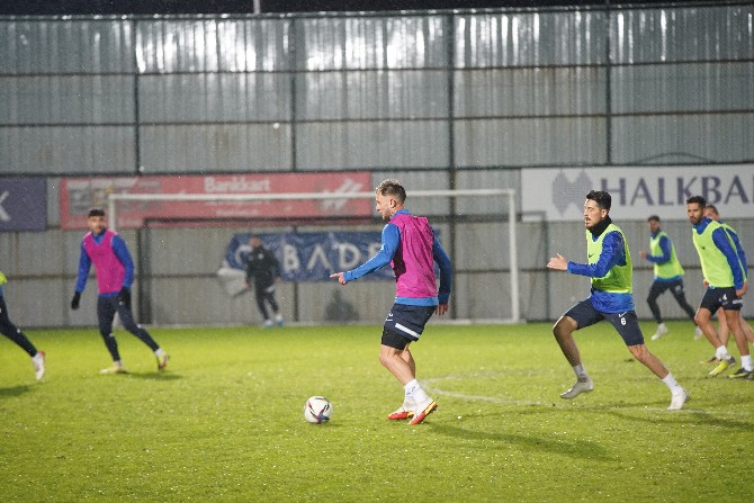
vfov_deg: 6.9
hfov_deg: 10.3
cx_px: 377
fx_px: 4190
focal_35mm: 200
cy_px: 252
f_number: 3.5
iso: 5000
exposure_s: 1/320
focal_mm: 200
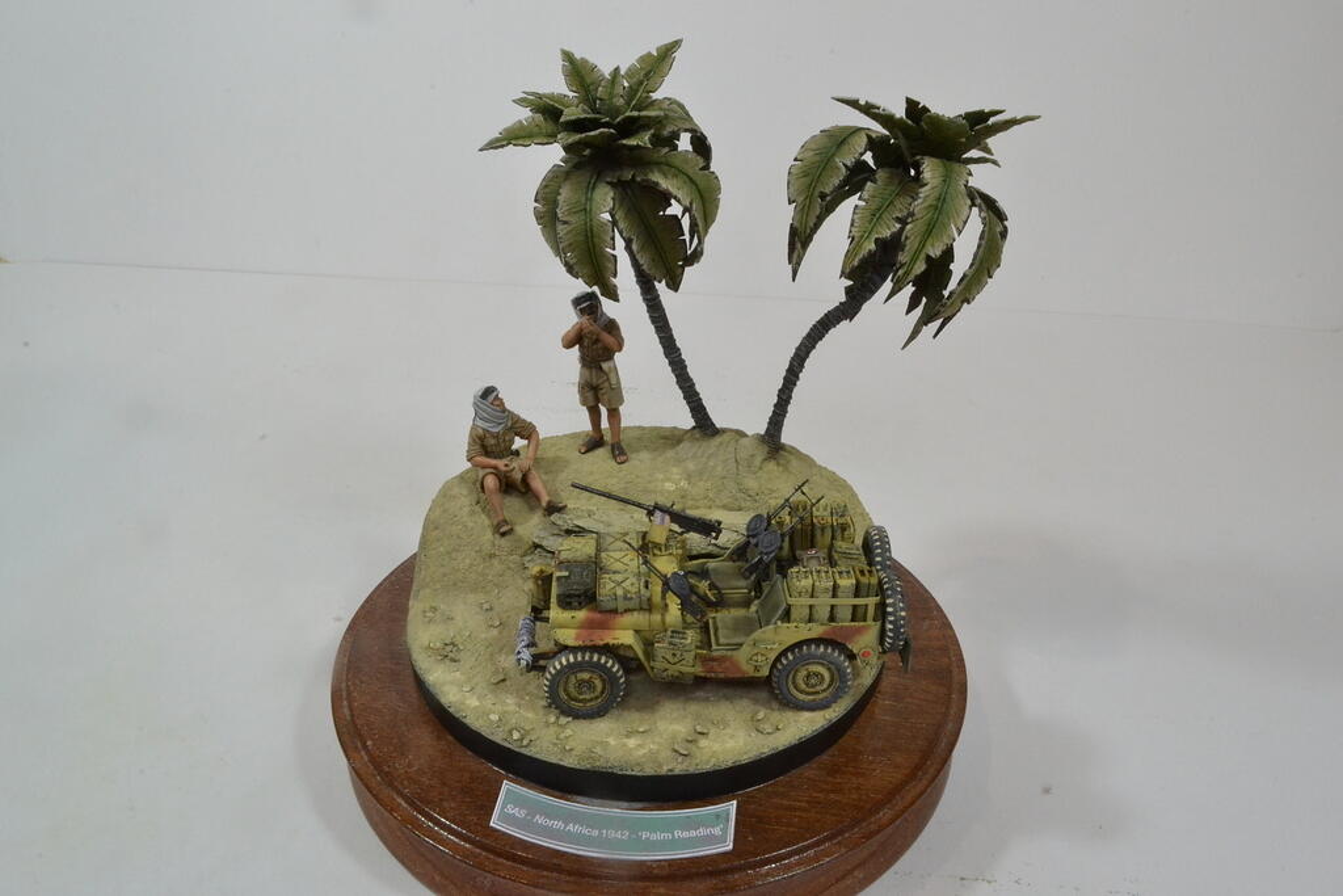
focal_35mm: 30
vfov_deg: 43.6
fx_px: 1119
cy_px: 448
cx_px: 672
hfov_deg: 61.9
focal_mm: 20
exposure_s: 1/10
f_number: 25
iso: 1600
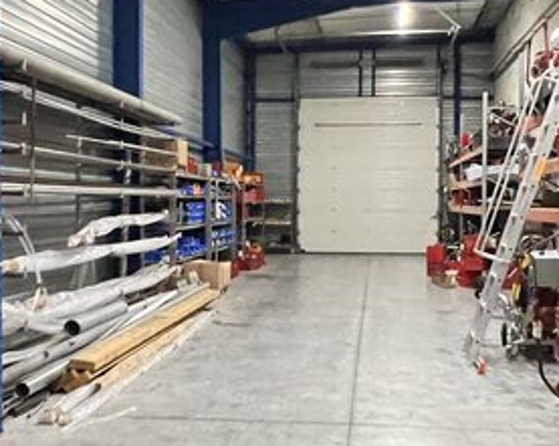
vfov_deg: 34.1
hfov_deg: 42.0
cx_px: 281
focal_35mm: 44
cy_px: 214
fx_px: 727
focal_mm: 1.57
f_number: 1.8
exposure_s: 1/50
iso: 800
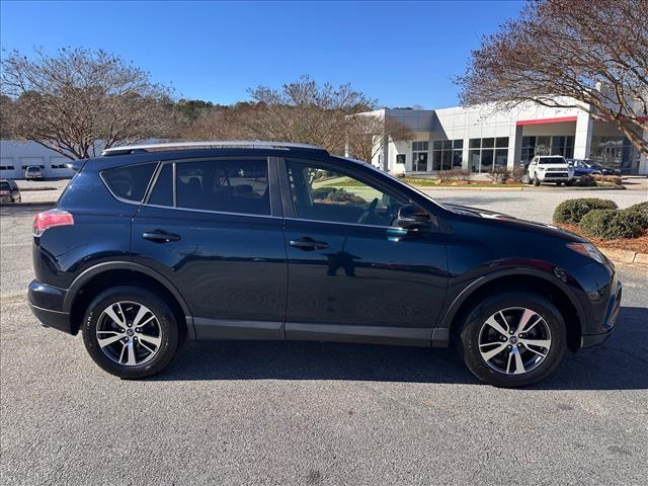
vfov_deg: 56.8
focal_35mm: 24
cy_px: 243
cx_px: 324
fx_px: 449
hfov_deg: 71.6
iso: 80
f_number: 1.78
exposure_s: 1/2252
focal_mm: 6.86
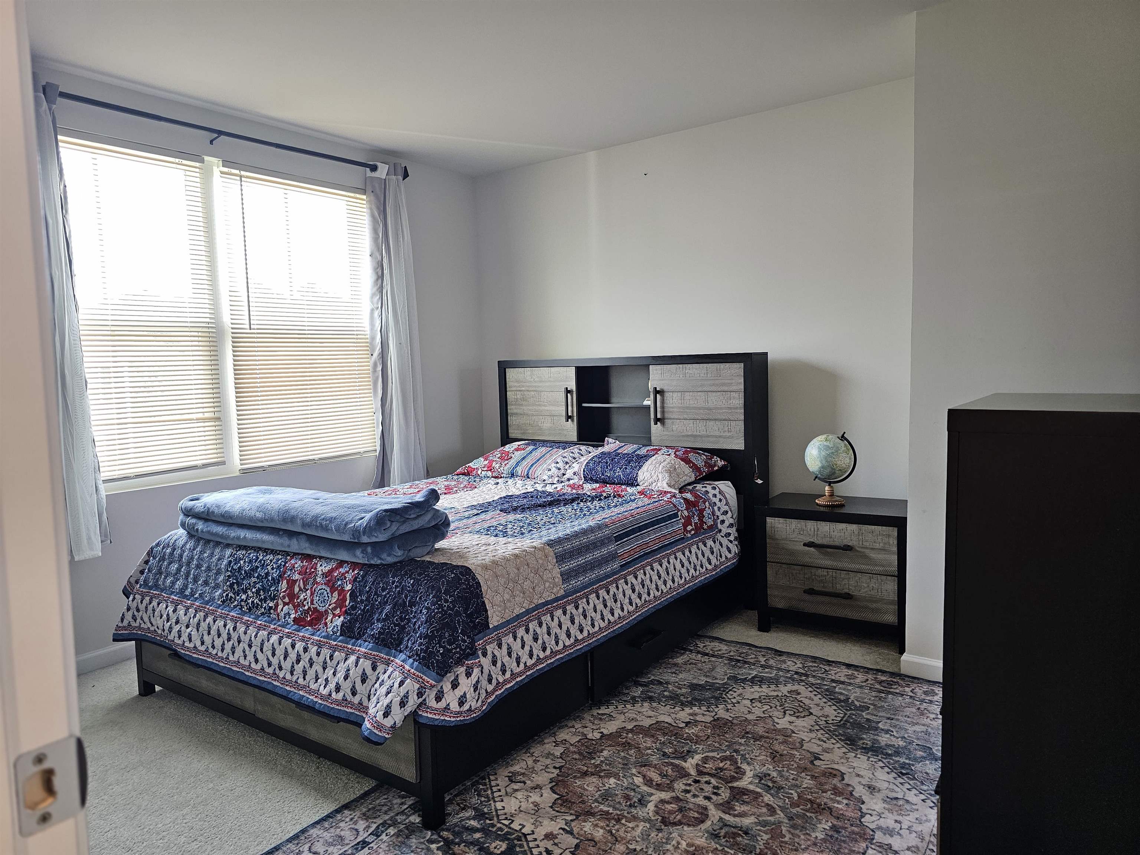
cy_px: 428
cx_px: 570
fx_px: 757
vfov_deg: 58.9
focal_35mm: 23
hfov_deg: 73.9
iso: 200
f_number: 1.7
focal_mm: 6.3
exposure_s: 1/120
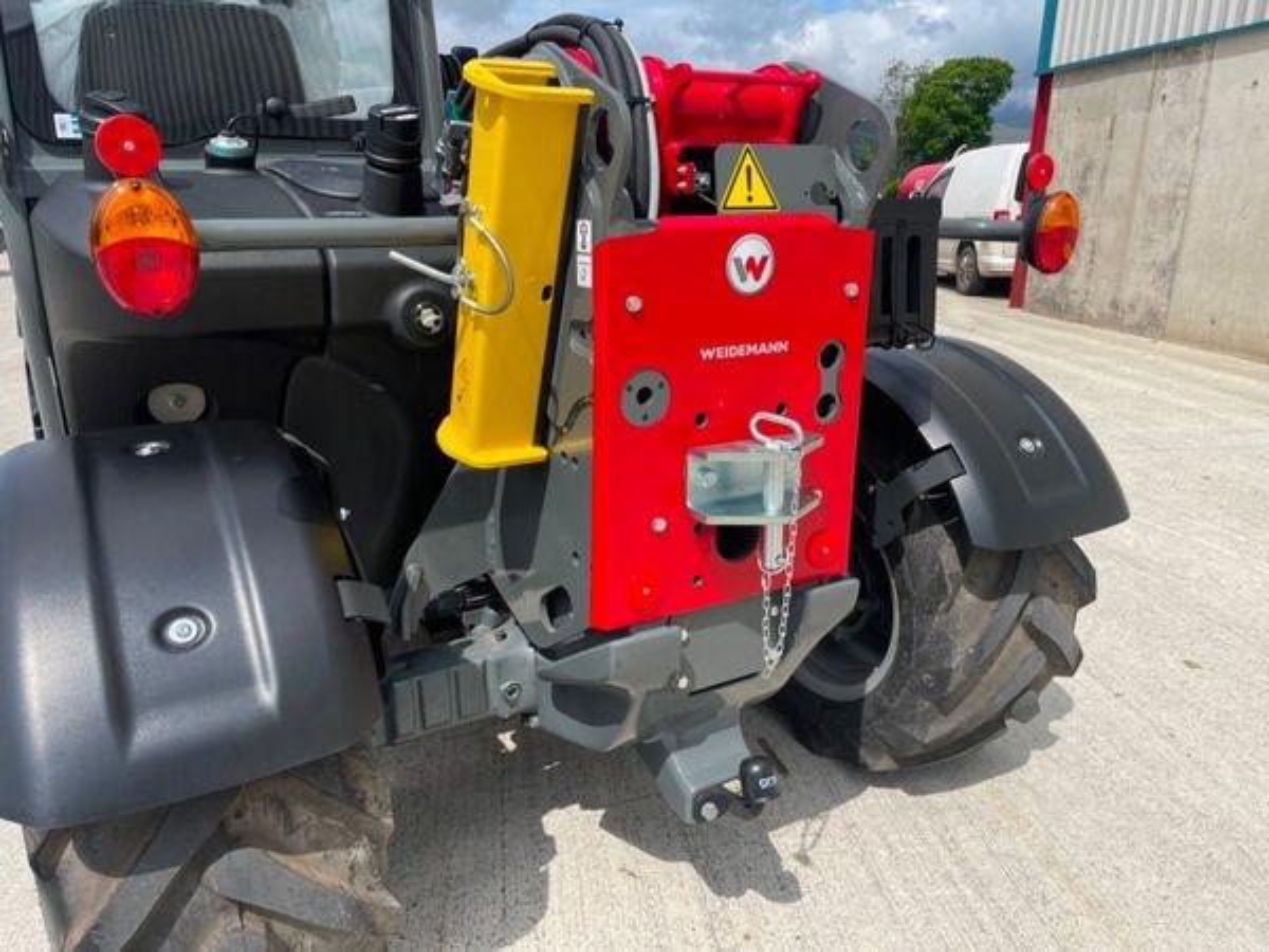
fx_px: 953
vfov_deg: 53.1
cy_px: 476
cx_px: 634
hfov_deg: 67.3
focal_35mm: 26
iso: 32
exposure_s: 1/3731
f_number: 1.6
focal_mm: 4.2
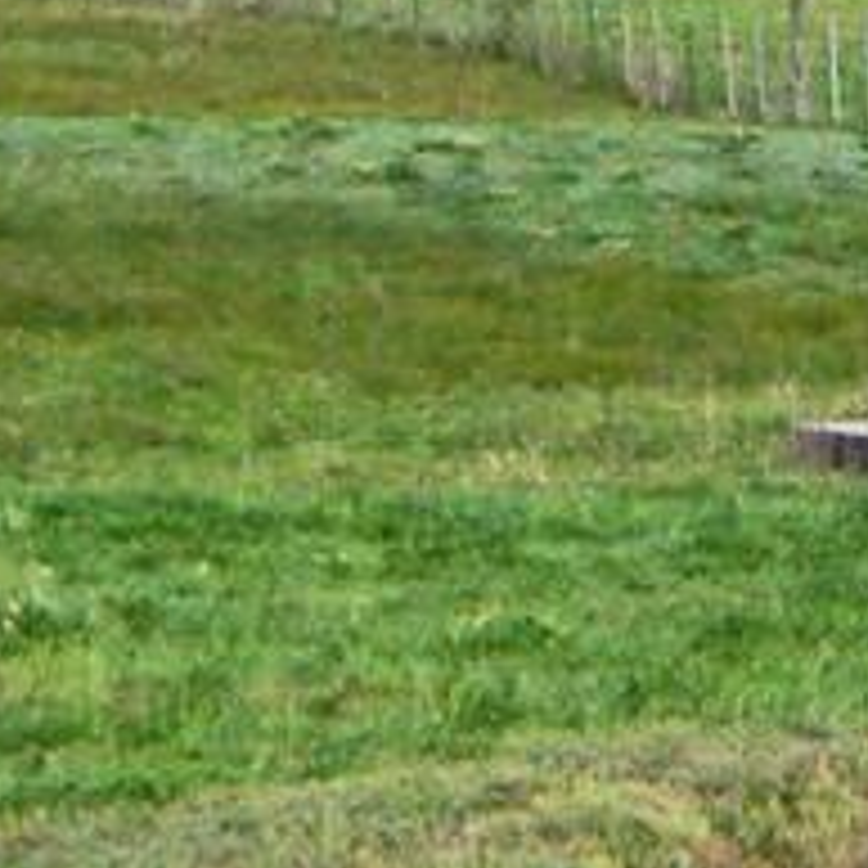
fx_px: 15178
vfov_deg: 3.3
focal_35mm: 535
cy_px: -783
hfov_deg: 3.3
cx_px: 670
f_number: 5.9
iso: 50
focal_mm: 18.9
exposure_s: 1/400
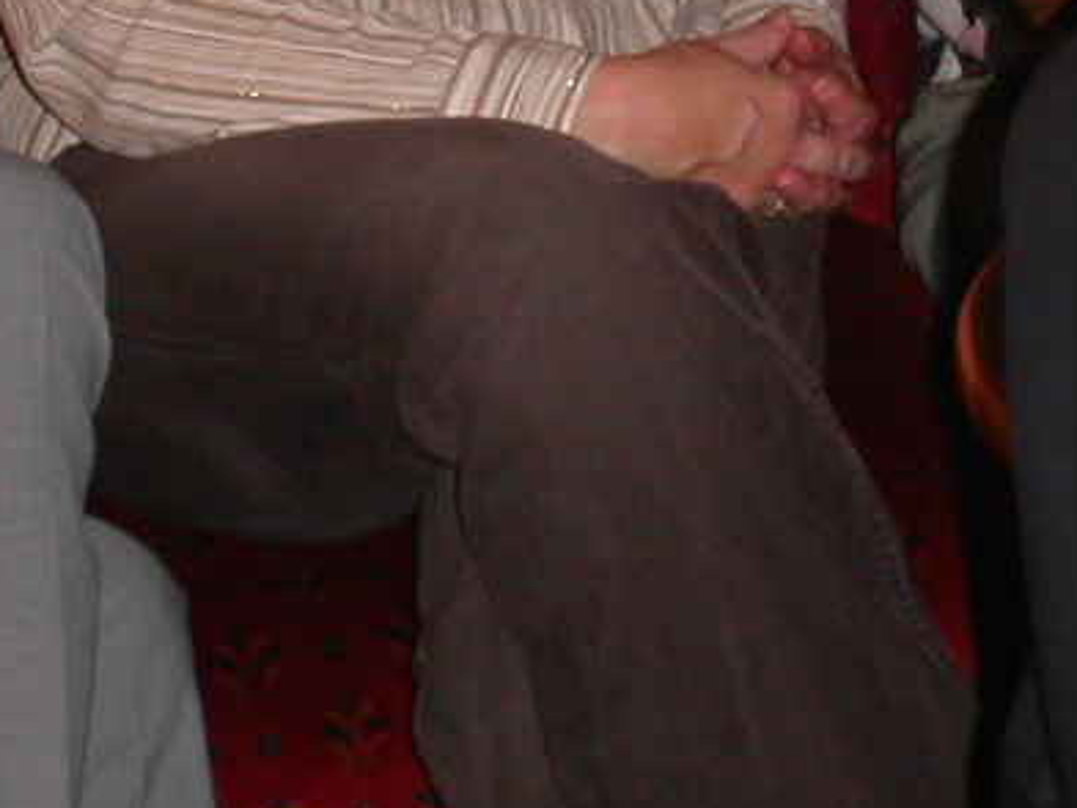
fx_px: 4822
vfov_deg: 9.5
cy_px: -14
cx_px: 896
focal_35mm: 155
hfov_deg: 12.7
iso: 100
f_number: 2.8
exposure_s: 1/30
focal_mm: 7.8
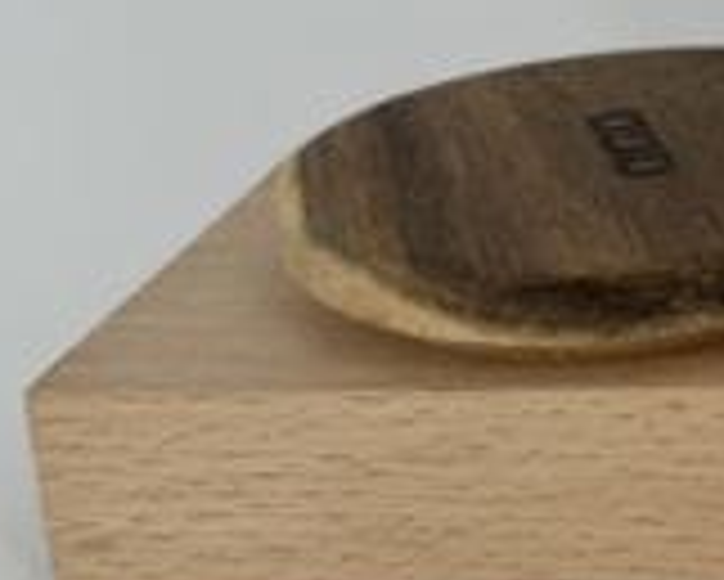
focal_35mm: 97
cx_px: 1106
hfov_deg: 17.6
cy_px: -97
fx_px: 2080
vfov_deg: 15.4
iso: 80
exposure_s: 1/1923
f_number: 1.78
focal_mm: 6.76
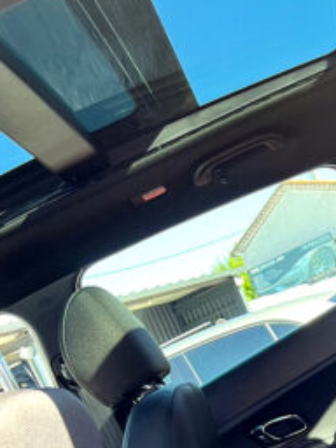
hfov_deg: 21.4
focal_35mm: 64
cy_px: 511
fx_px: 828
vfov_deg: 27.3
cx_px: 393
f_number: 1.5
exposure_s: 1/121
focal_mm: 5.7
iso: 64
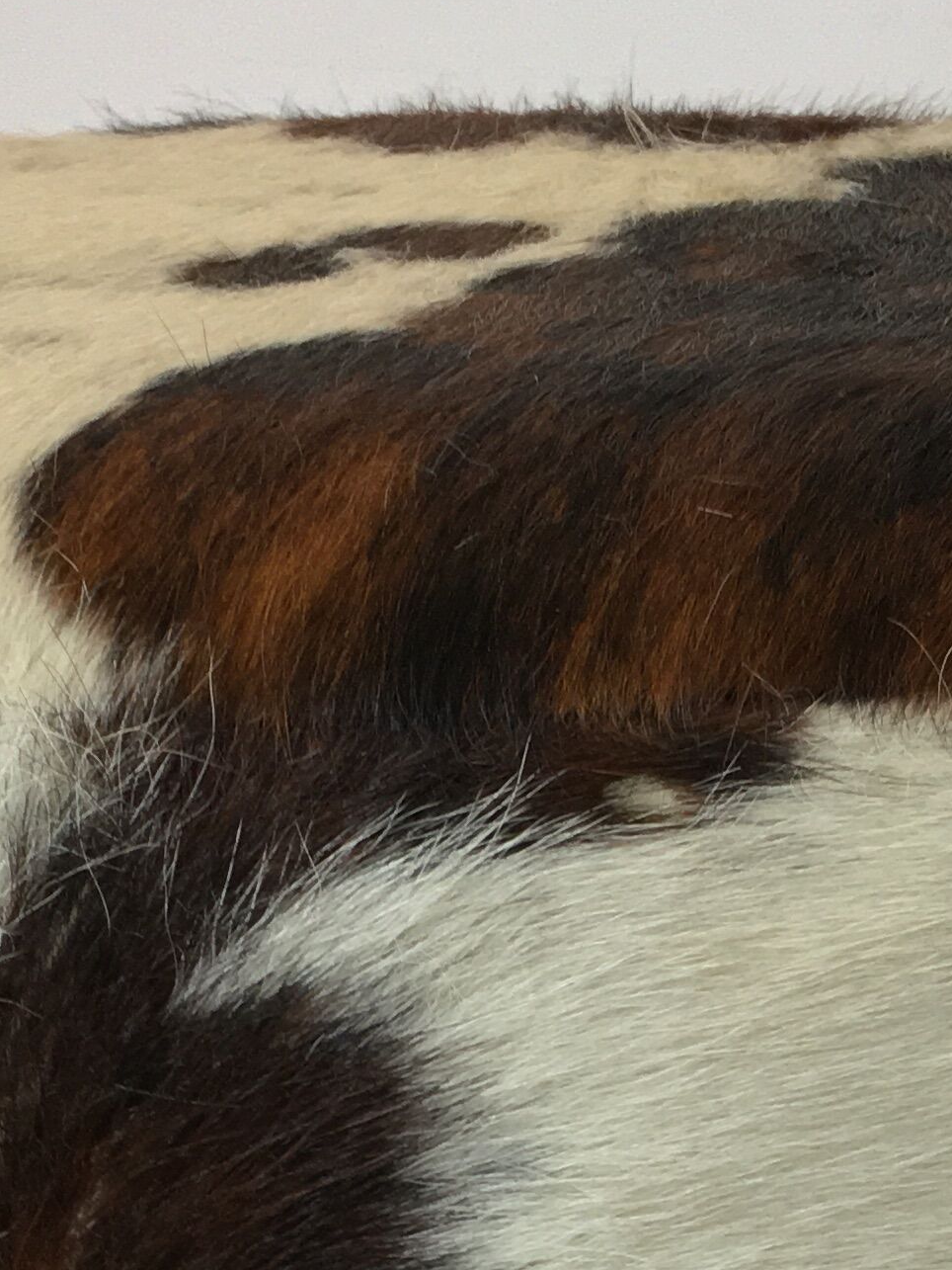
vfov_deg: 20.5
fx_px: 3336
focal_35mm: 91
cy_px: 1397
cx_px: 527
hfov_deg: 16.2
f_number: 2.2
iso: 64
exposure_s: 1/33
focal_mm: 4.15
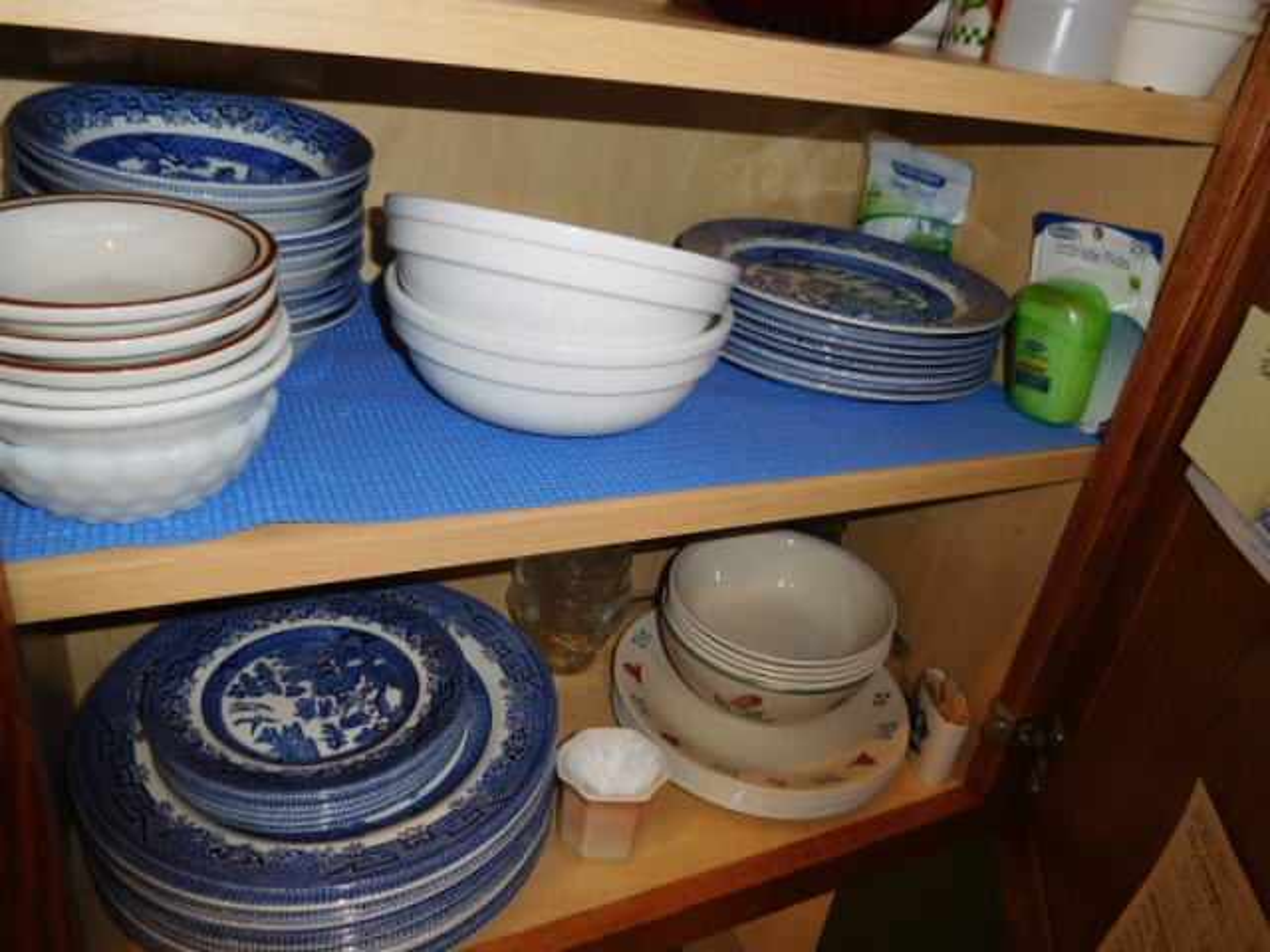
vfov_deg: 54.9
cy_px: 476
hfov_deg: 69.4
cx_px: 635
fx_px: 917
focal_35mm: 25
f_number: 3.4
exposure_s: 1/30
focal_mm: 4.5
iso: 160
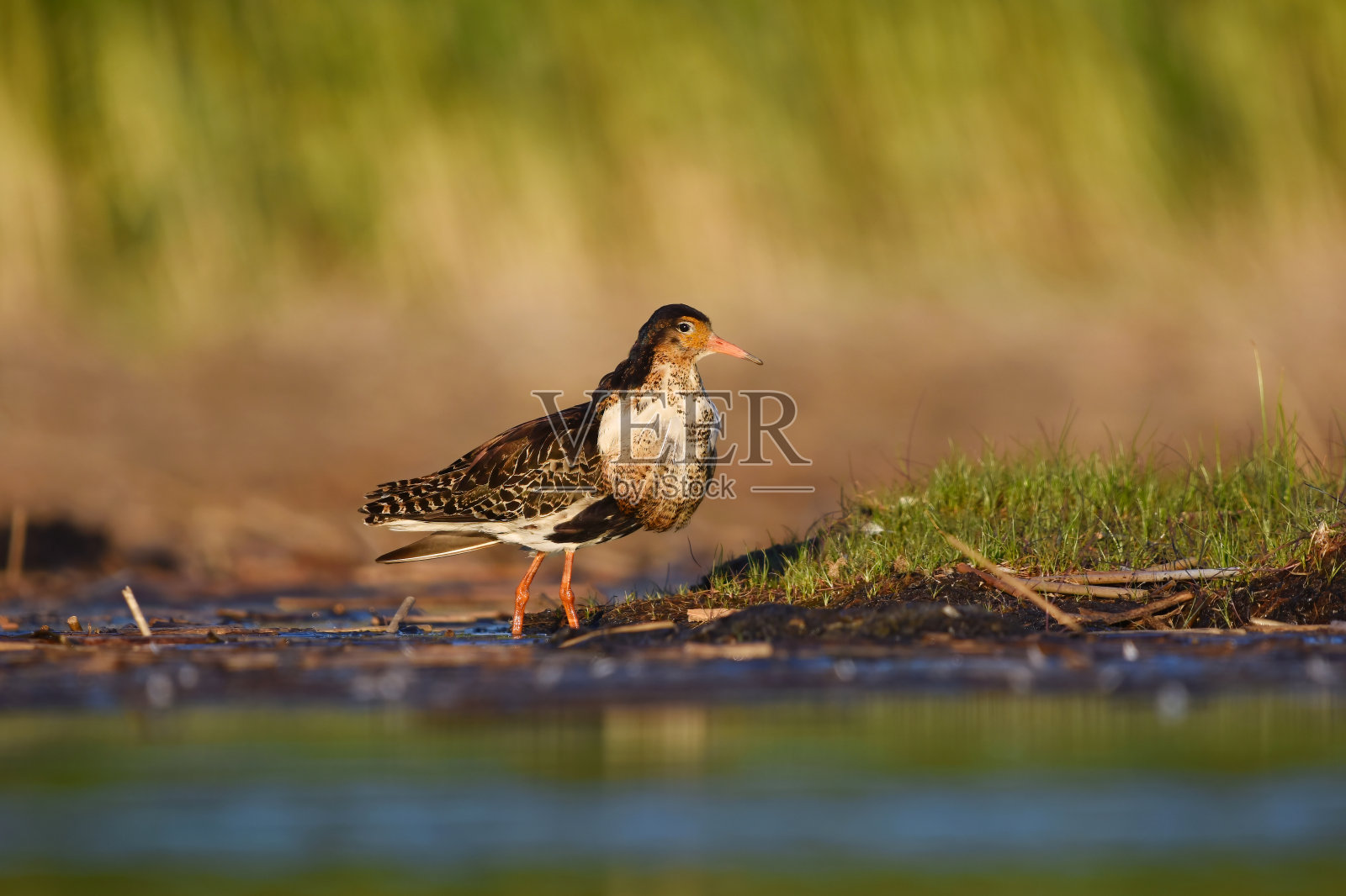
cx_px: 673
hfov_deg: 2.3
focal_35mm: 900
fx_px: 33641
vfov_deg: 1.5
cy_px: 448
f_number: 6.3
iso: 140
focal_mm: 600
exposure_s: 1/500
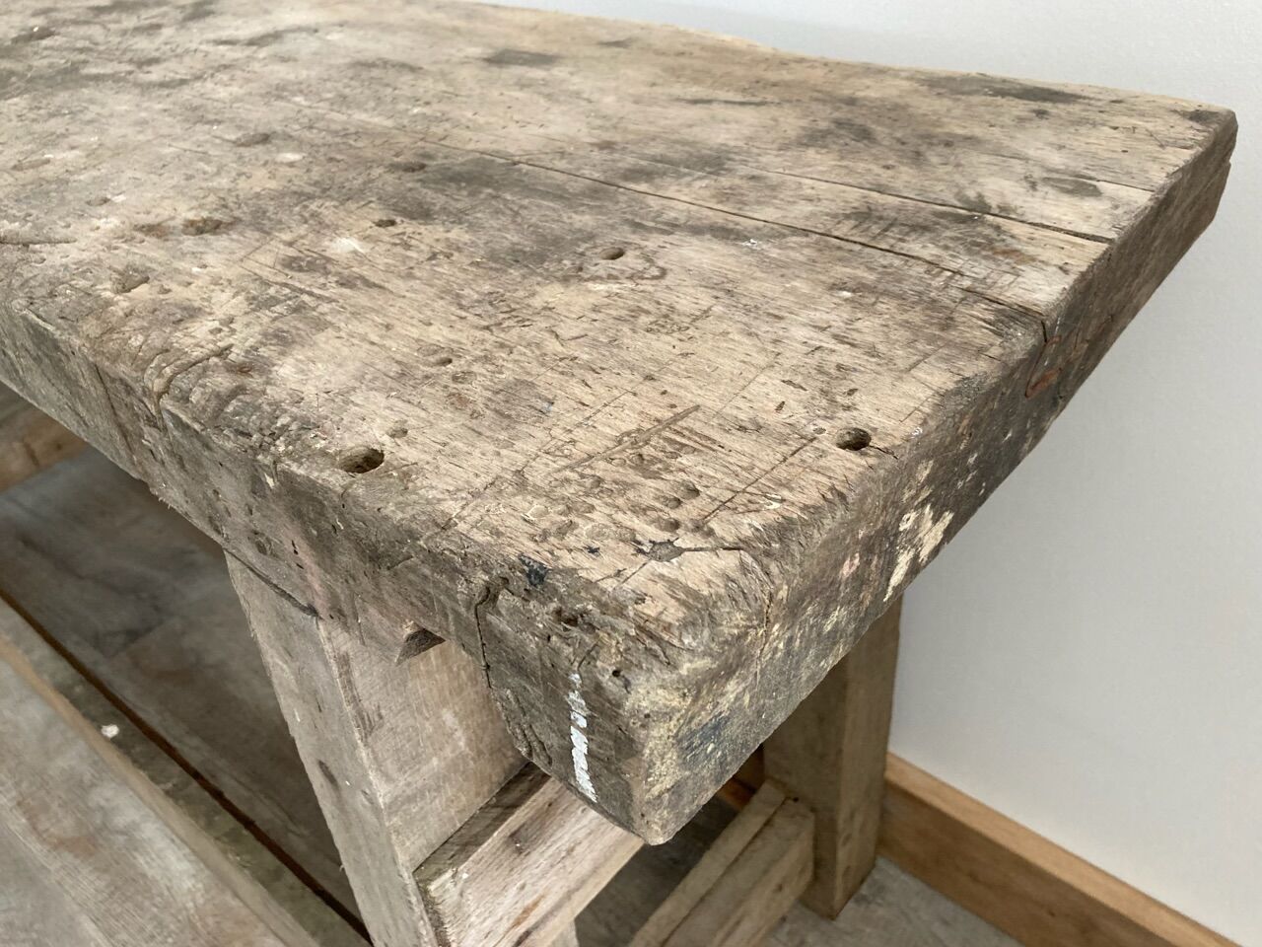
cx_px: 631
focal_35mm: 28
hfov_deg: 63.4
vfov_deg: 49.7
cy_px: 474
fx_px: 1021
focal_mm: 3.99
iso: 160
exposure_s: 1/60
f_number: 1.8
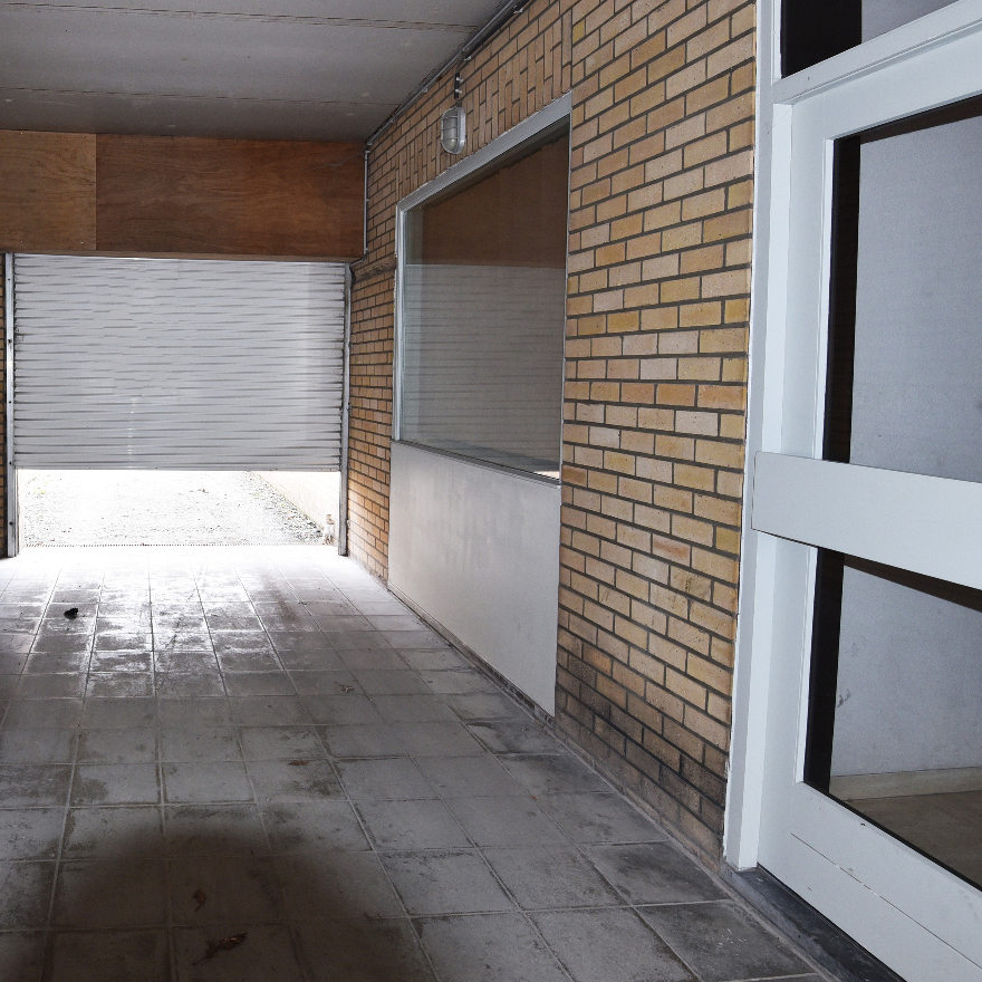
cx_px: 207
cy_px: 469
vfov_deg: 62.9
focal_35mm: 25
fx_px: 802
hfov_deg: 58.5
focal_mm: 16
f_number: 5.6
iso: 640
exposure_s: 1/125
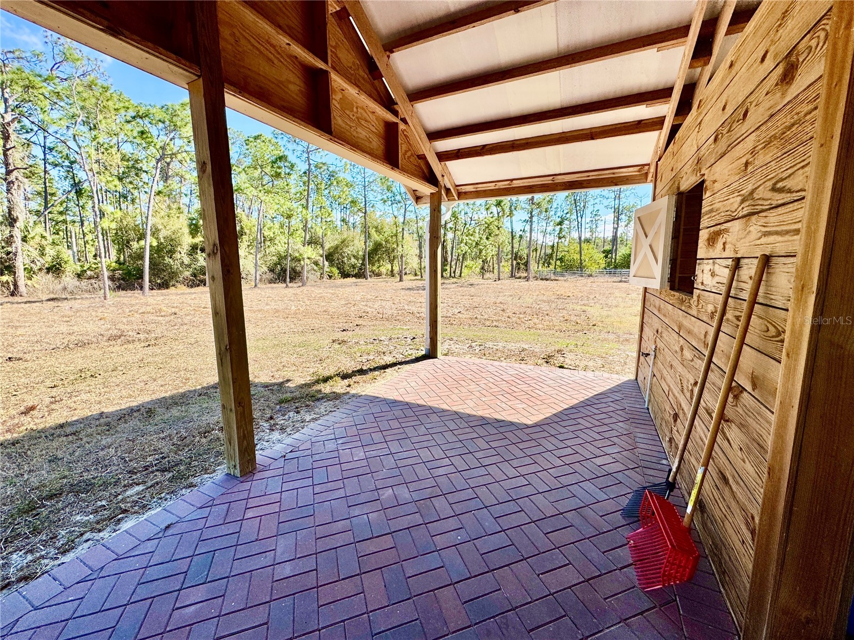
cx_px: 427
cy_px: 320
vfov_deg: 85.7
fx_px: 345
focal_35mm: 14
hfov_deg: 102.1
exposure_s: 1/1034
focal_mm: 2.22
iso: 50
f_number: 2.2
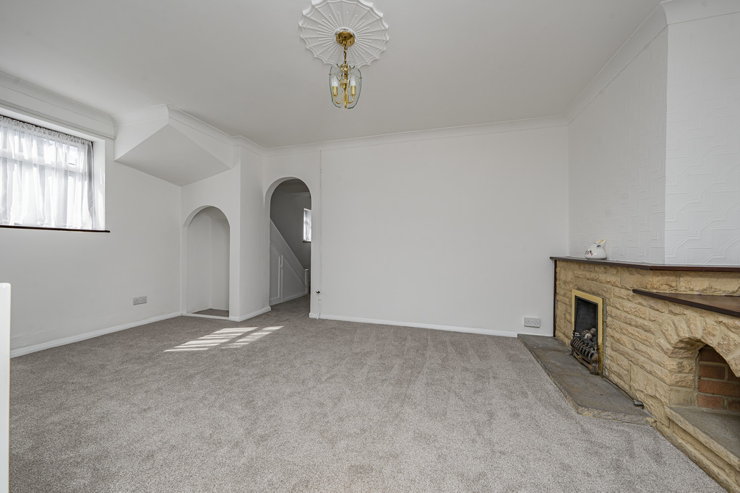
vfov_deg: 90.0
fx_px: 247
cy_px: 246
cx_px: 370
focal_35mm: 12
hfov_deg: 112.6
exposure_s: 1/160
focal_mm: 12
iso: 320
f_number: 9
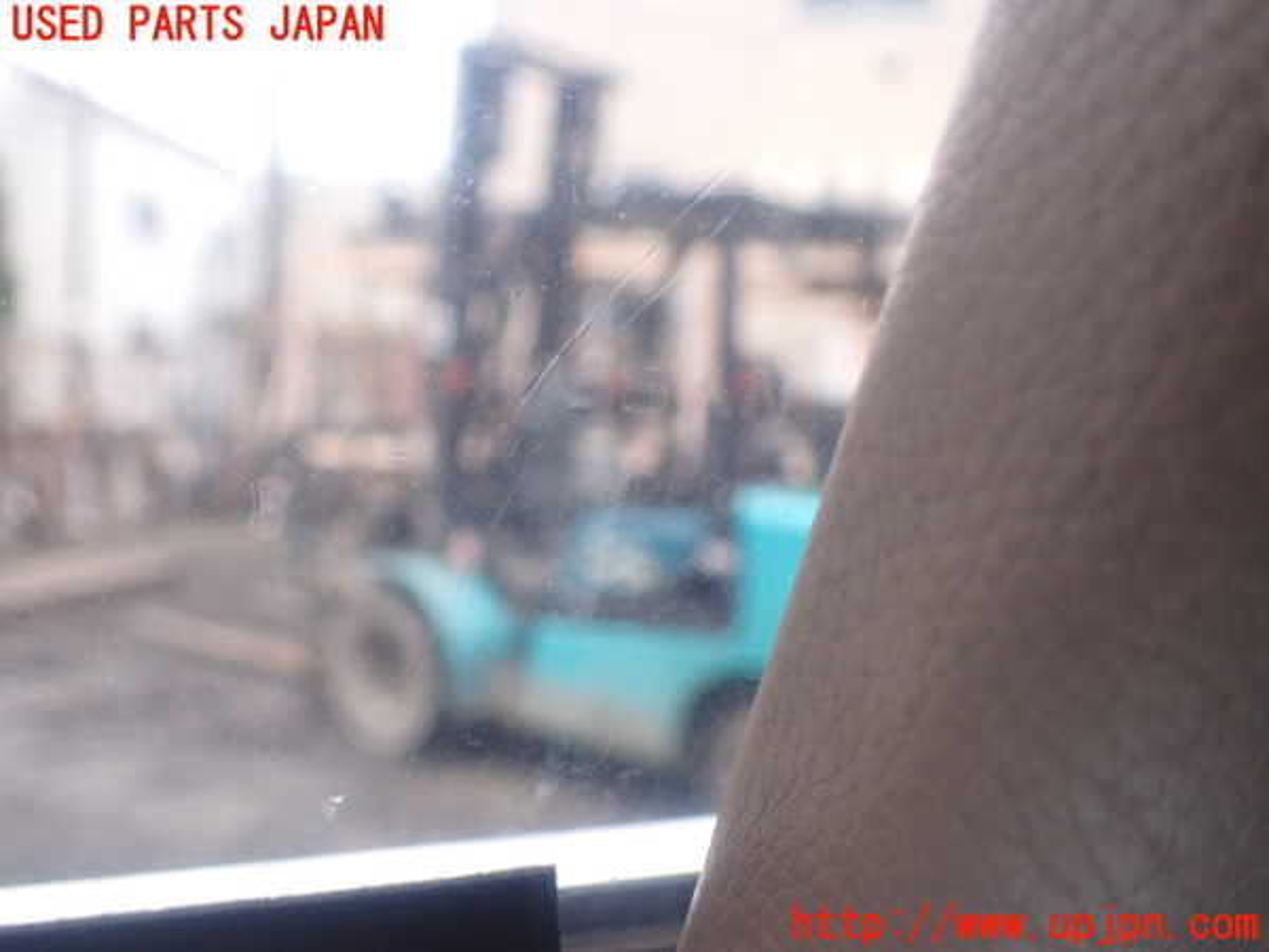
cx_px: 634
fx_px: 1100
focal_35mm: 30
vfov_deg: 46.8
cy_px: 476
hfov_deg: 60.0
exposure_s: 1/125
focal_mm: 5.4
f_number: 2.3
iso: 400
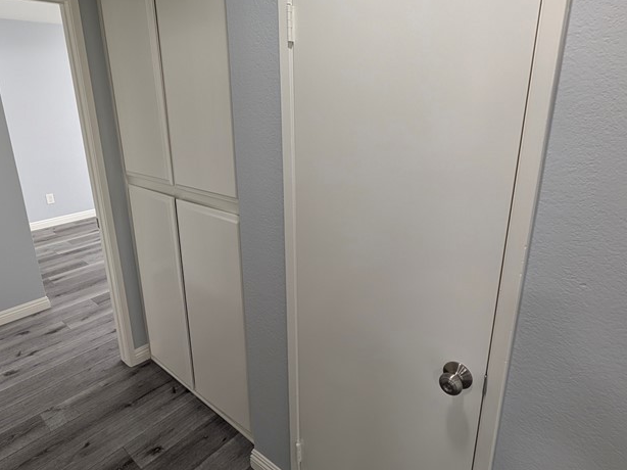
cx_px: 293
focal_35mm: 20
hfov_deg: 81.7
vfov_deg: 65.8
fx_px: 362
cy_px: 215
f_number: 1.7
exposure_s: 1/60
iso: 76
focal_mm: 2.02
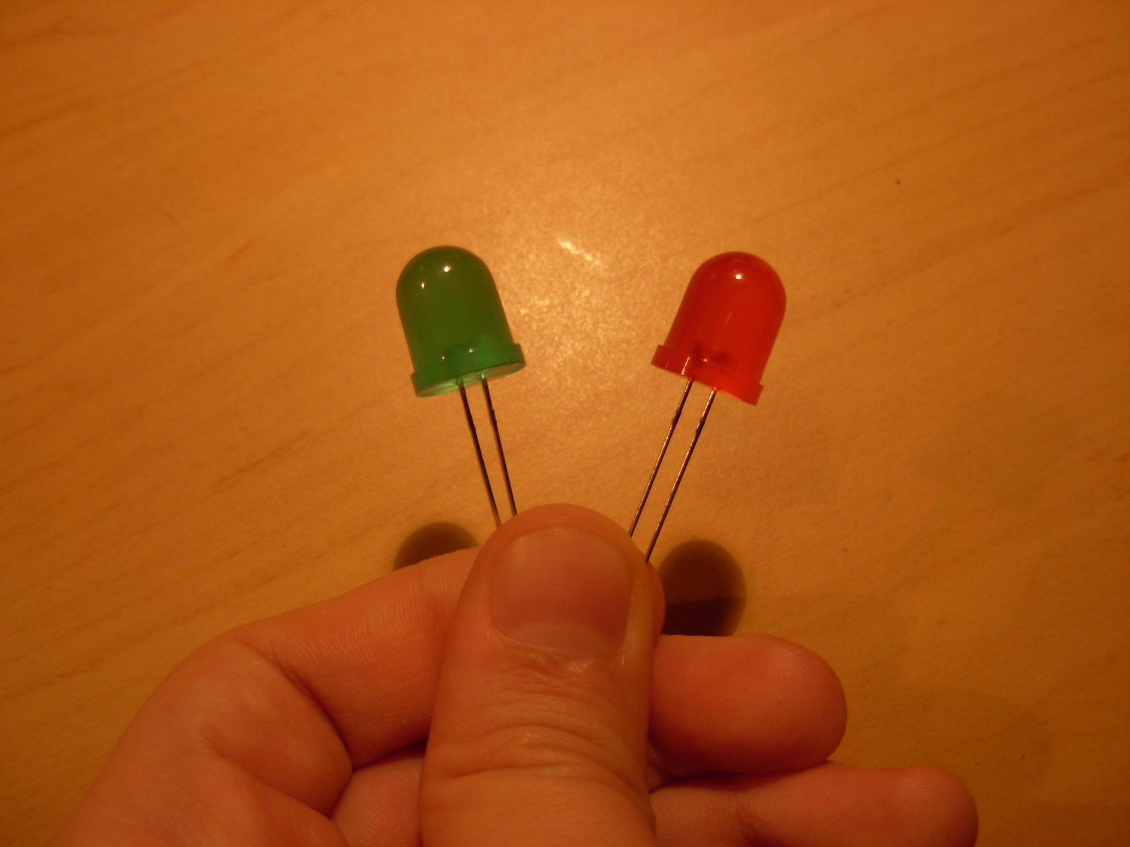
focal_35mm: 38
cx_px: 565
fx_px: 1240
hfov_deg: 49.0
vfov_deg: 37.7
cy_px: 424
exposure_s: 1/13.4
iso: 79
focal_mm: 6.3
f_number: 2.9
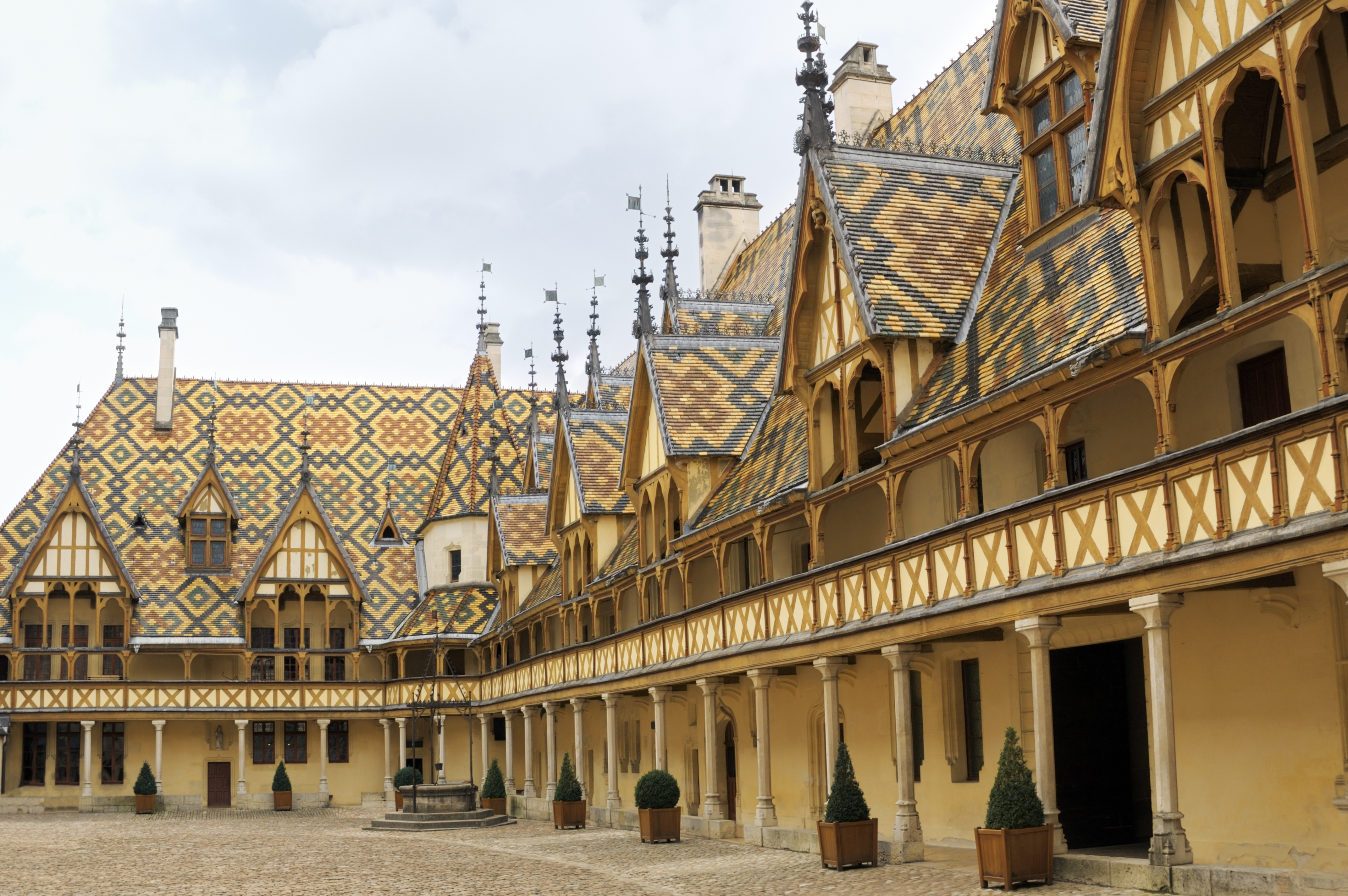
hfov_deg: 57.3
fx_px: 1234
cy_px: 448
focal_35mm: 33
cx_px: 674
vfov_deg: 39.9
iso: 200
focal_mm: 22
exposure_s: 1/100
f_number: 8
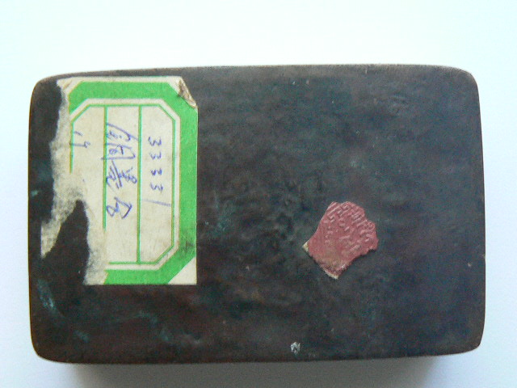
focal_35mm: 57
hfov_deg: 33.8
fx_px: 851
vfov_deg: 25.7
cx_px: 258
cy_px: 194
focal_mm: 7
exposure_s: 1/20
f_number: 2.8
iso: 200
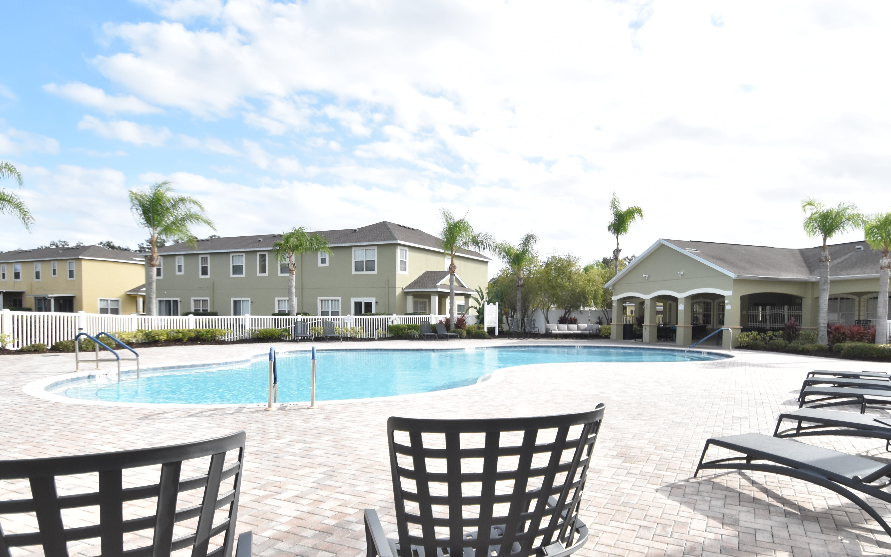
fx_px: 534
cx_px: 511
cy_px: 332
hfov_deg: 79.1
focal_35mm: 22
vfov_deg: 54.7
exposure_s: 1/4000
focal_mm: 10
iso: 800
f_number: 3.5
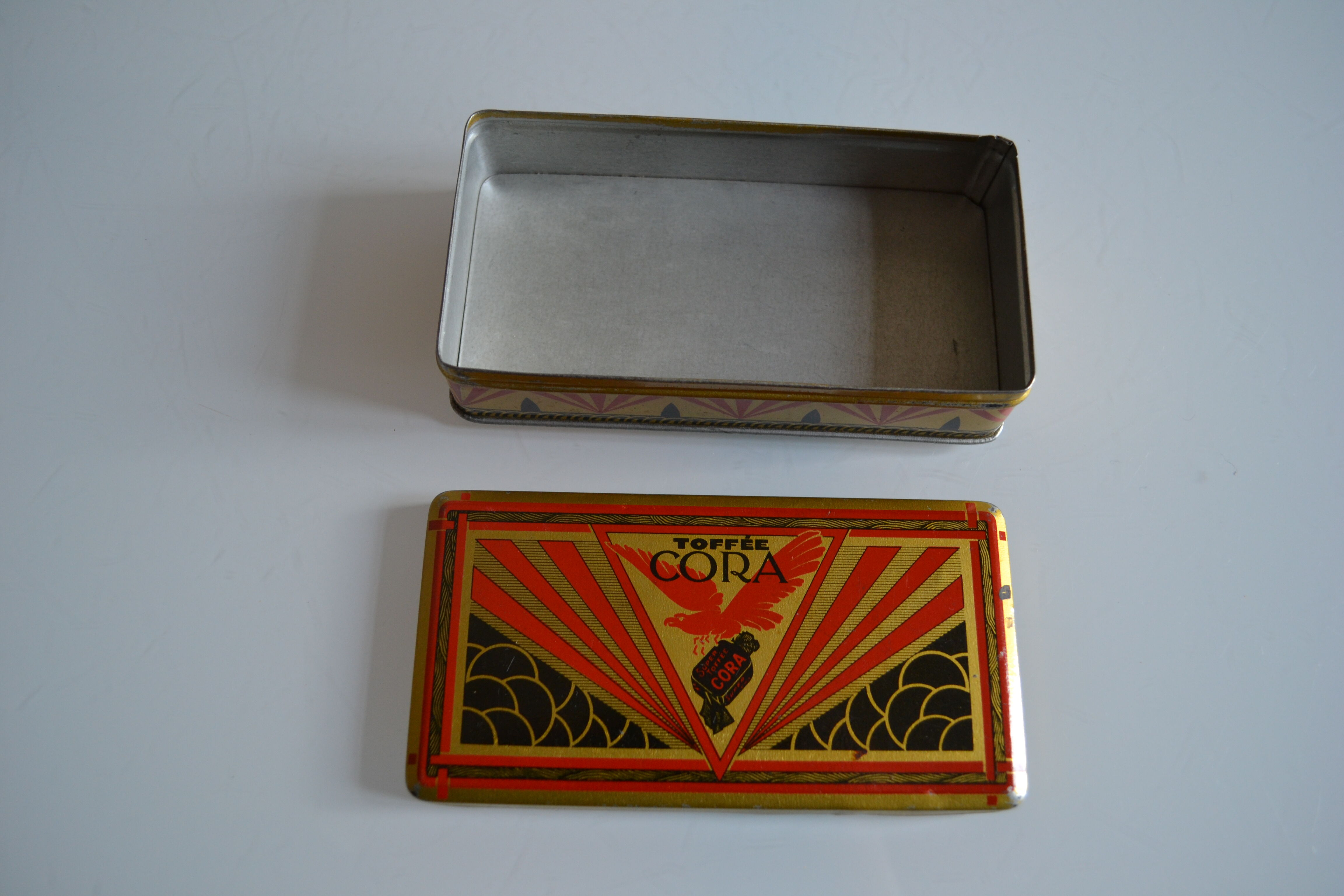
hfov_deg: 67.4
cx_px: 672
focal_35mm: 27
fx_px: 1008
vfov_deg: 47.9
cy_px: 448
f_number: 3.5
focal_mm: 18
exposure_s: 1/40
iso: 400
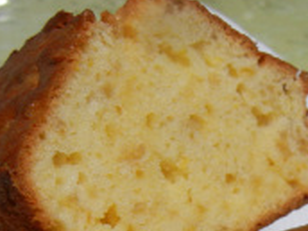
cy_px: 295
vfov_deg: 16.1
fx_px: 774
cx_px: 269
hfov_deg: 22.0
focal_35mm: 87
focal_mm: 5.4
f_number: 3.5
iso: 228
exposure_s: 1/30.1
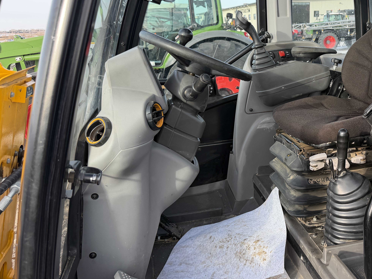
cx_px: 271
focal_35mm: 35
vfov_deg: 40.5
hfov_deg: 50.8
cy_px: 110
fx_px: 376
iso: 100
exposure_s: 1/979
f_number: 1.78
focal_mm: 6.76
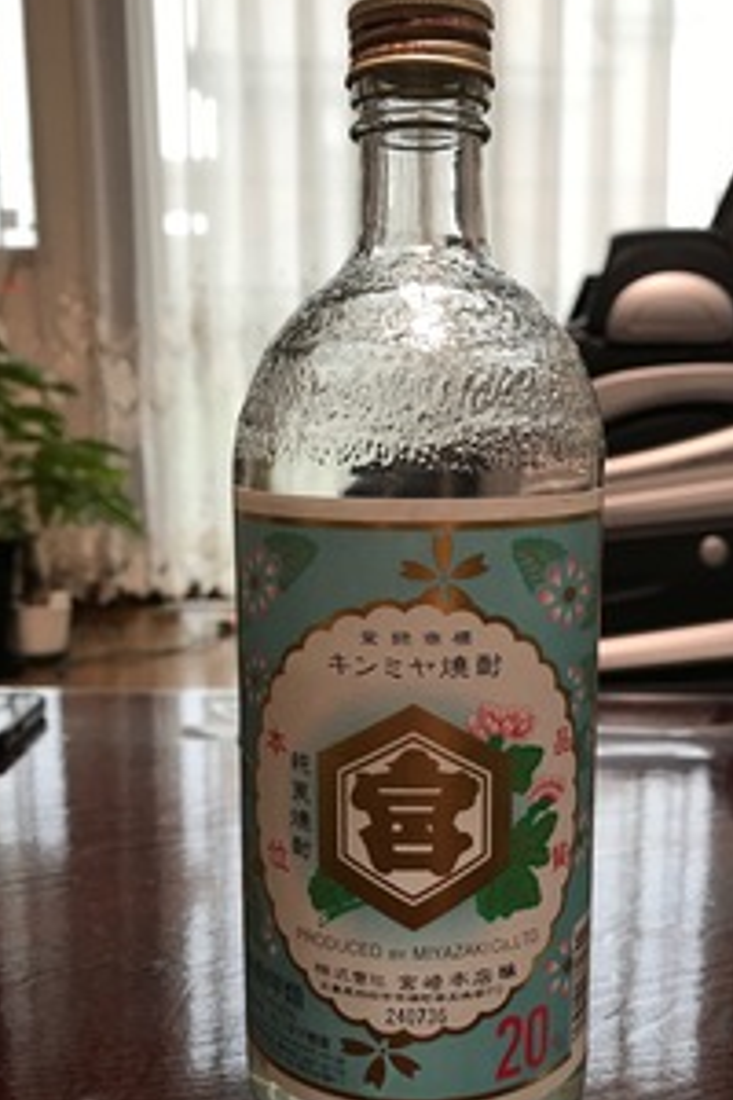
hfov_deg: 37.8
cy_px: 601
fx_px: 1069
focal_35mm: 35
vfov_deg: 54.4
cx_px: 418
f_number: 1.8
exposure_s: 1/24
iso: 40
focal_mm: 3.99
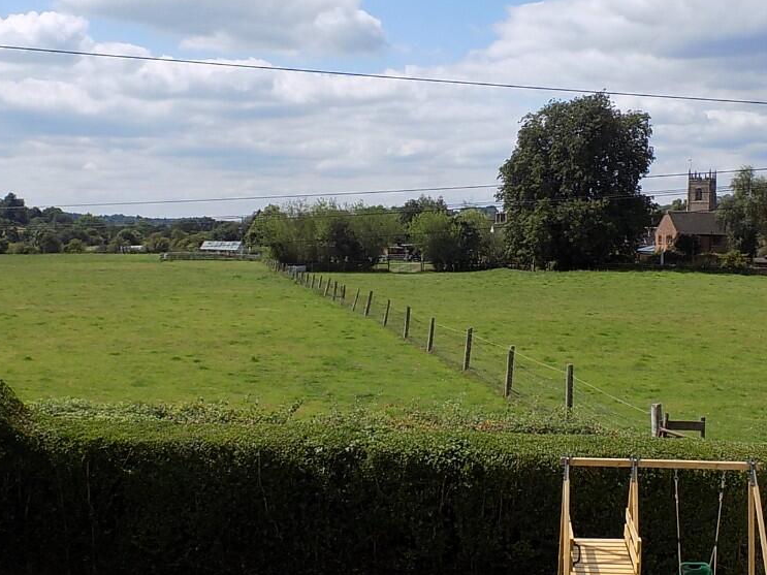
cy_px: 305
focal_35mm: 51
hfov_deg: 37.5
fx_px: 1130
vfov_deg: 28.5
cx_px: 420
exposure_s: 1/1000
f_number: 3.5
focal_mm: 6.6
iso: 80
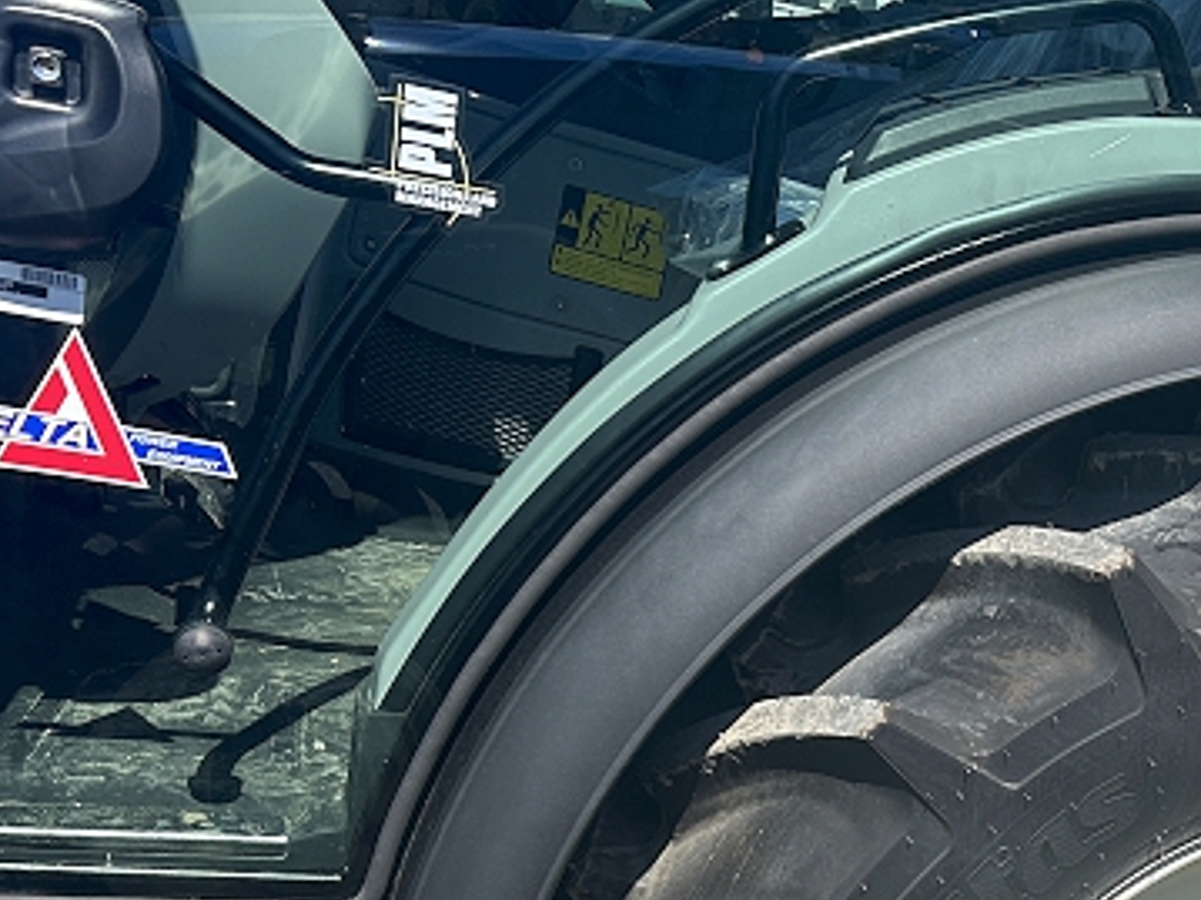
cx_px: 1228
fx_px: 2012
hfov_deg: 30.6
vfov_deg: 24.4
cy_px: 843
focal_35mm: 58
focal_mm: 5.7
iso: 50
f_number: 1.5
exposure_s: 1/4274
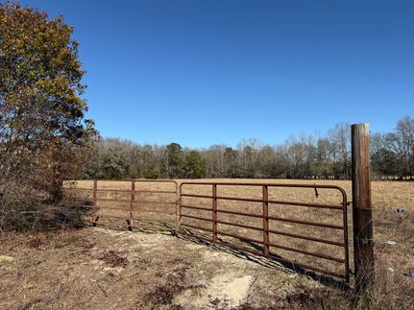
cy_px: 155
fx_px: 287
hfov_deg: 71.6
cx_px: 207
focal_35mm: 24
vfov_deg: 56.8
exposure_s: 1/4975
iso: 80
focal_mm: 6.76
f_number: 1.78
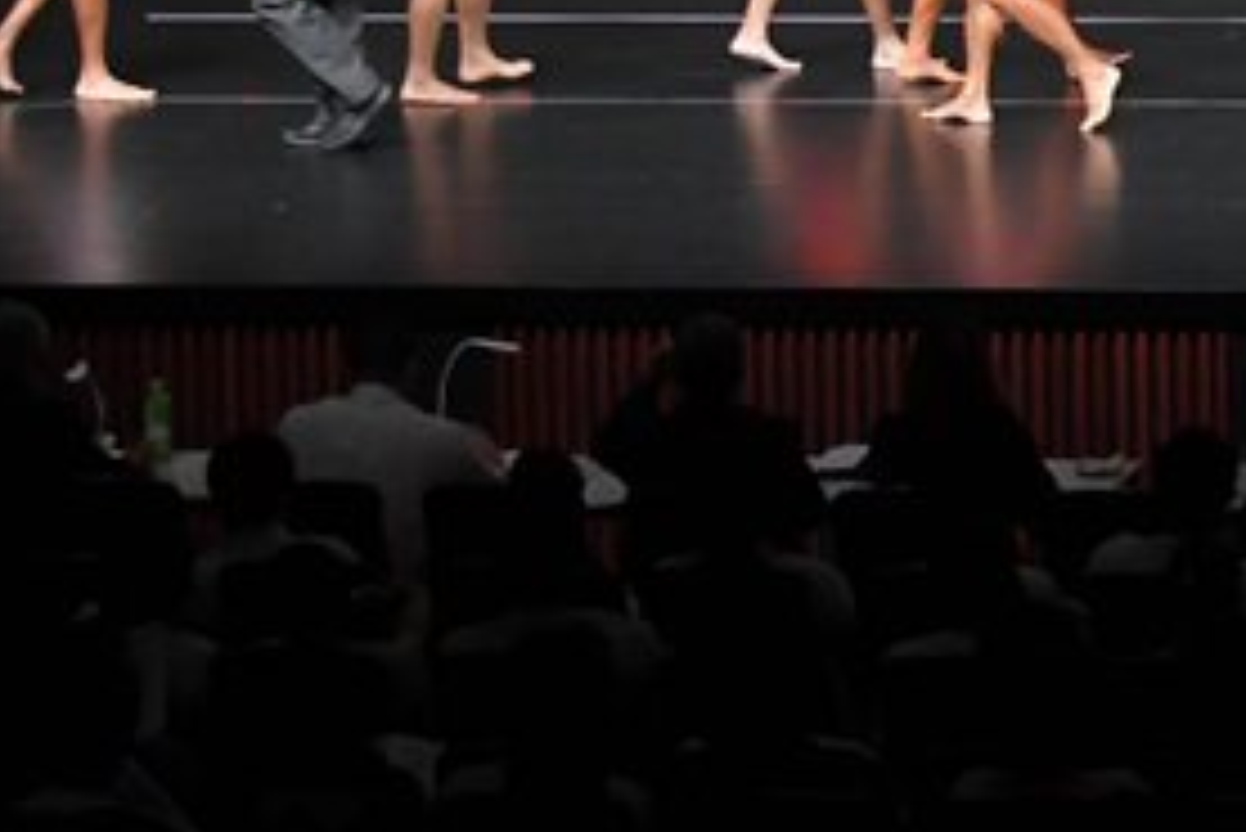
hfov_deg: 7.8
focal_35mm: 260
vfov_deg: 5.3
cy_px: -198
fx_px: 9003
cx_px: 1626
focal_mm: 62
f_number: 5.6
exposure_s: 1/400
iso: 4000
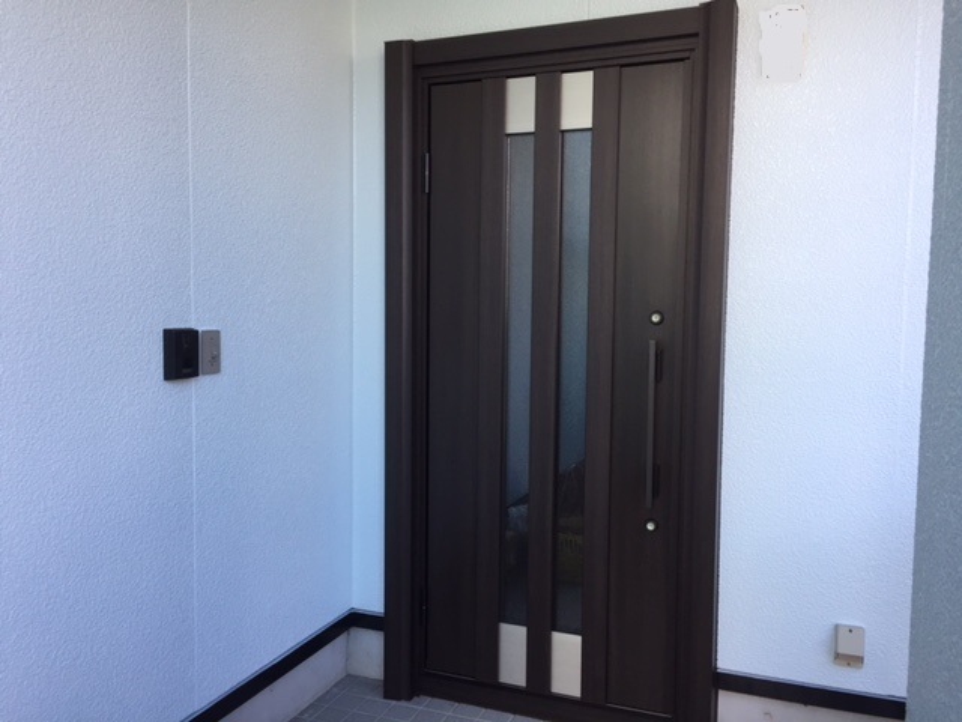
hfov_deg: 61.7
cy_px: 361
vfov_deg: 48.2
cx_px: 481
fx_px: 806
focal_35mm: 29
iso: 40
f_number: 2.2
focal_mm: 4.15
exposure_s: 1/120
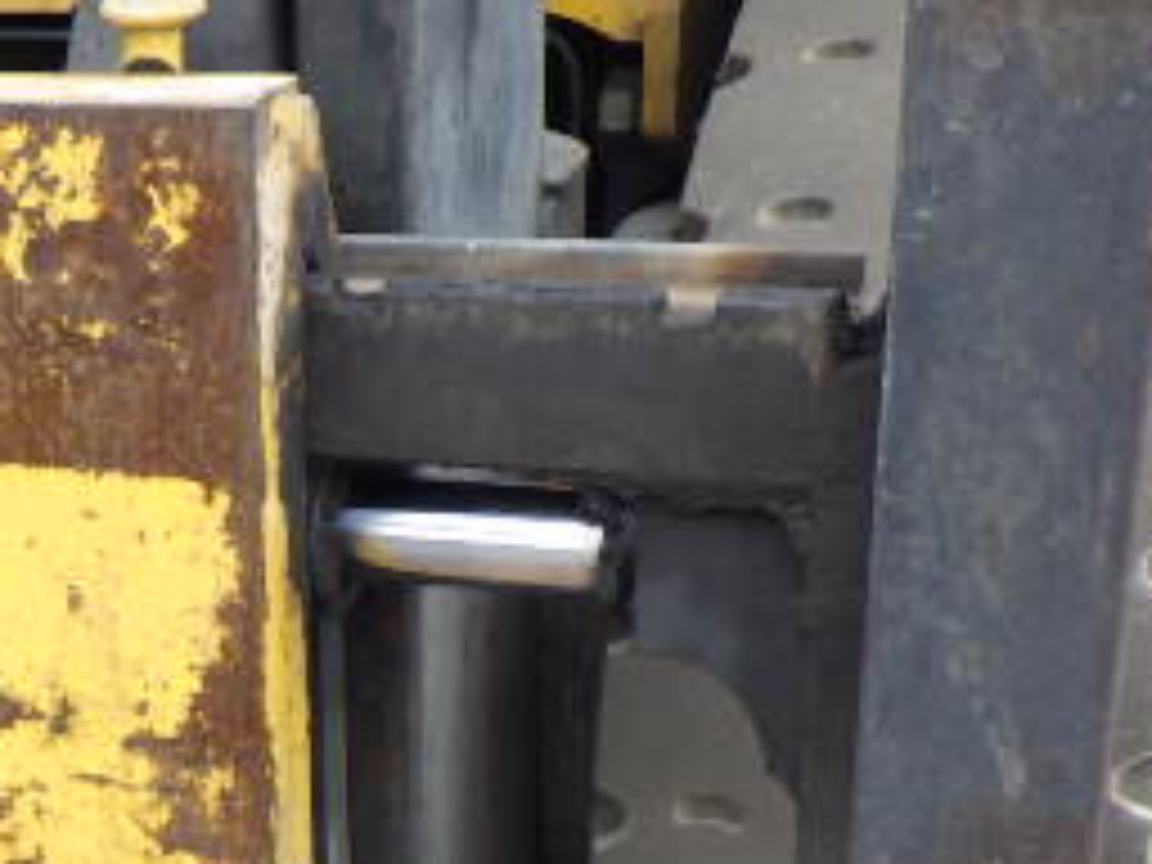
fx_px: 2829
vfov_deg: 16.9
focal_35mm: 85
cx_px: -220
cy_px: 891
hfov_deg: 21.4
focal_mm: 6.1
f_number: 3.8
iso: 125
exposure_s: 1/125
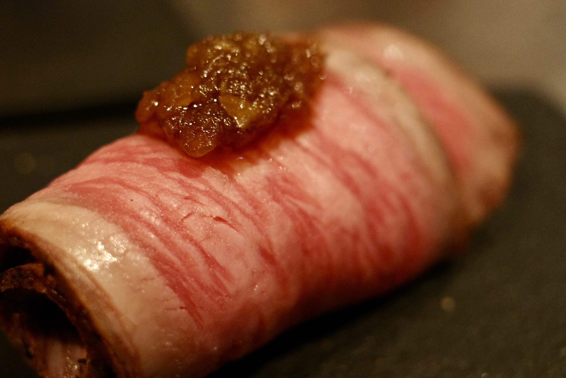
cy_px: 189
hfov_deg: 39.6
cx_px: 283
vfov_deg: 27.0
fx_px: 786
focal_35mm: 50
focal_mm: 18.3
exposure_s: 1/30
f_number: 2.8
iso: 800
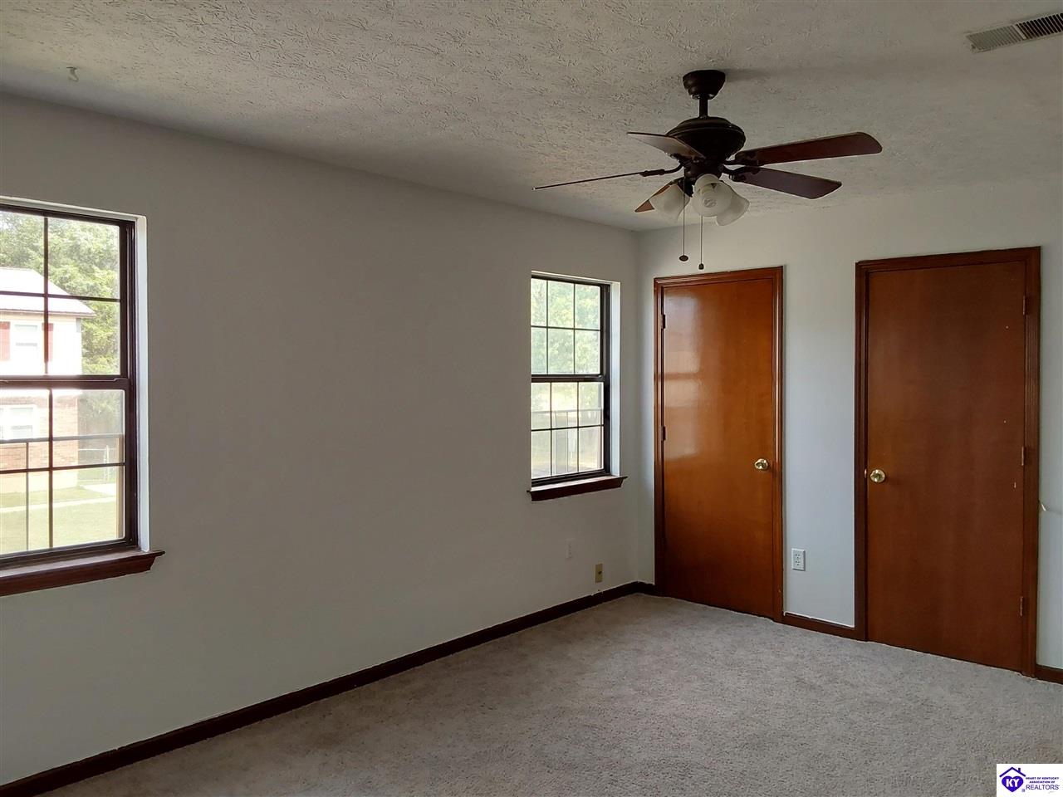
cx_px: 532
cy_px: 398
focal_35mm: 28
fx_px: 860
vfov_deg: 49.7
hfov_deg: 63.4
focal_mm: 2.91
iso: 80
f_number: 1.9
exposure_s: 1/120
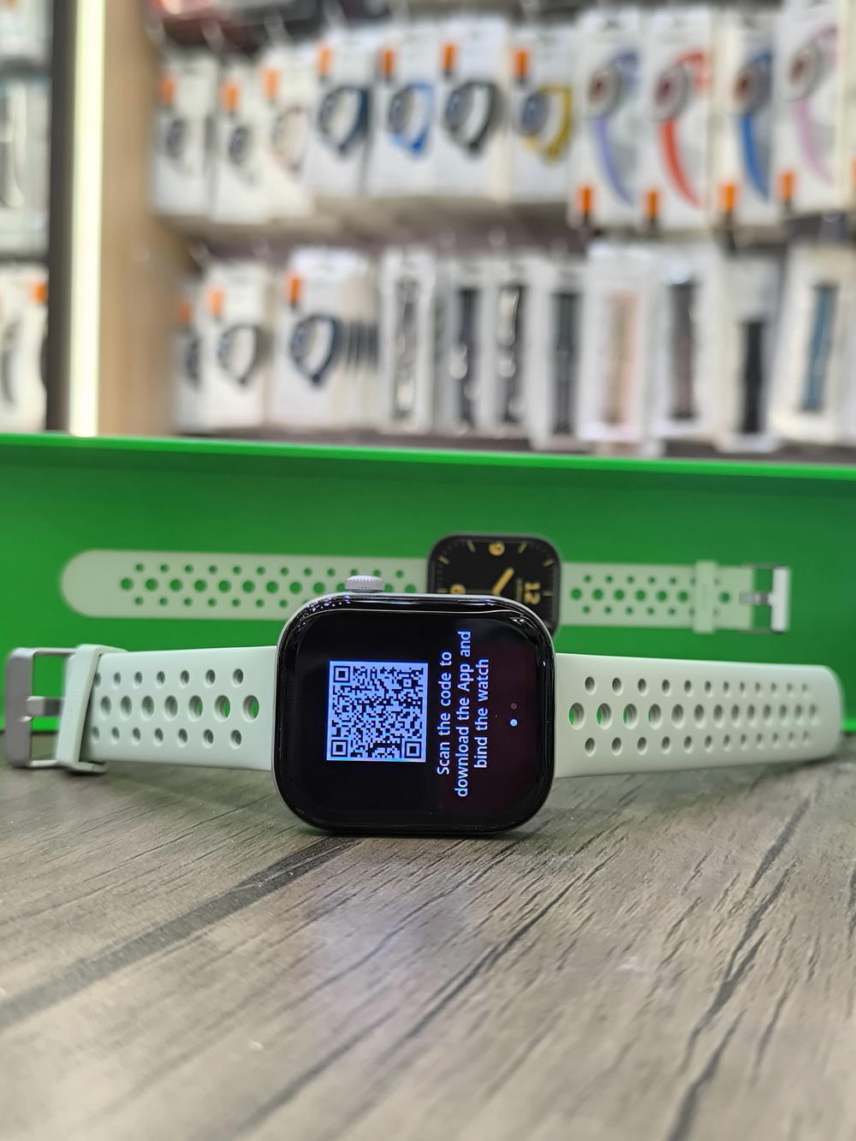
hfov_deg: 38.7
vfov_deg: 50.1
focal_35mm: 37
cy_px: 570
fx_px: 1220
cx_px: 428
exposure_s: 1/100
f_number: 1.65
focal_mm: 6.14
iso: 500
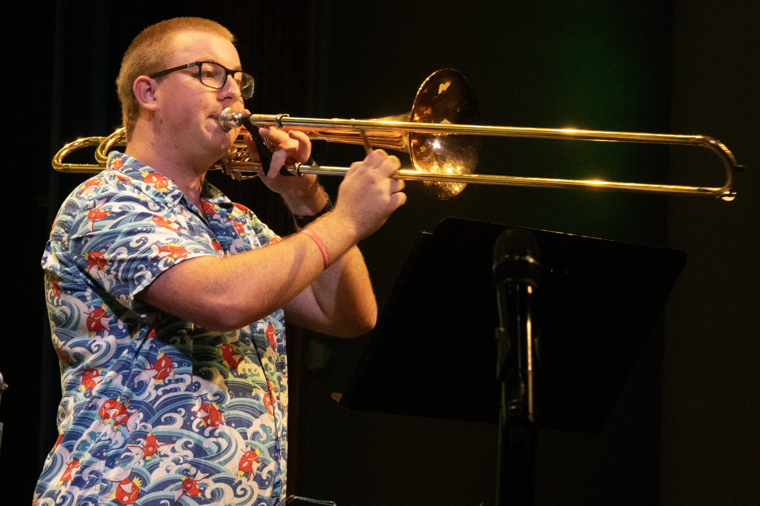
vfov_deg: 15.2
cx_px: 380
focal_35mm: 90
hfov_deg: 22.6
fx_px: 1900
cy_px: 253
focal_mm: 60
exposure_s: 1/200
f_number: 7.1
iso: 1600
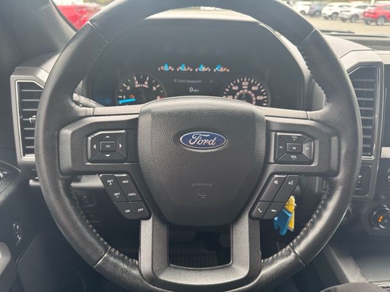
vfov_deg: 56.8
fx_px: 270
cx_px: 195
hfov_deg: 71.6
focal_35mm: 24
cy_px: 146
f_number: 1.78
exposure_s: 1/121
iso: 160
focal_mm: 6.76
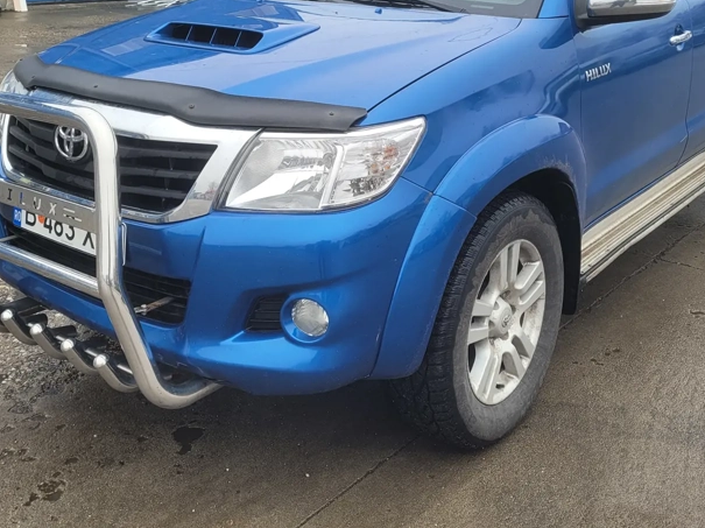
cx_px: 359
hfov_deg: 43.9
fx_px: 875
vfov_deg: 32.9
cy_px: 131
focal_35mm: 43
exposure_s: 1/355
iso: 40
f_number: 1.8
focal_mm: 5.4
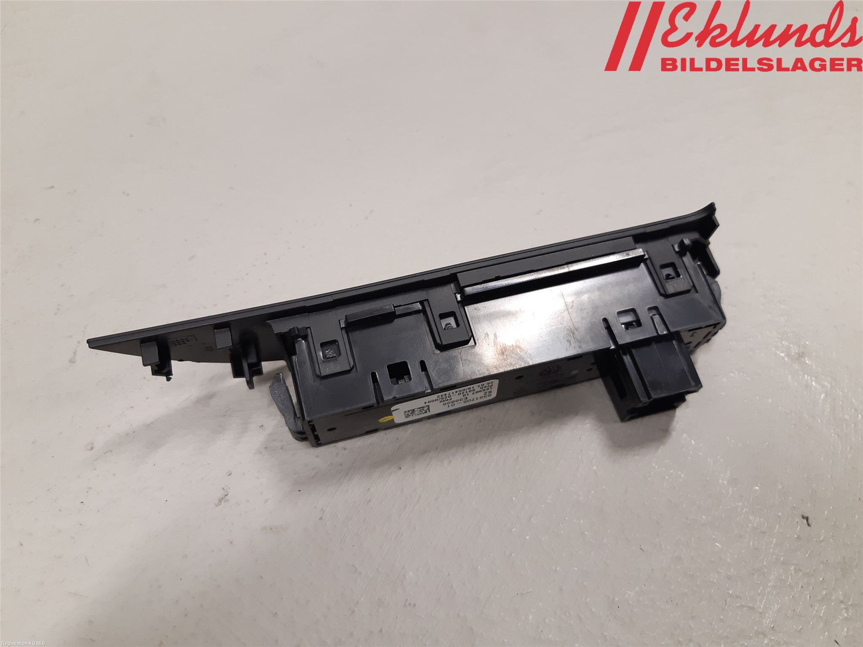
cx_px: 432
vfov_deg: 53.1
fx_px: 648
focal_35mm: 26
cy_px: 324
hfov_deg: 67.3
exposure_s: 1/50
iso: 160
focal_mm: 3.93
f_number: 1.7
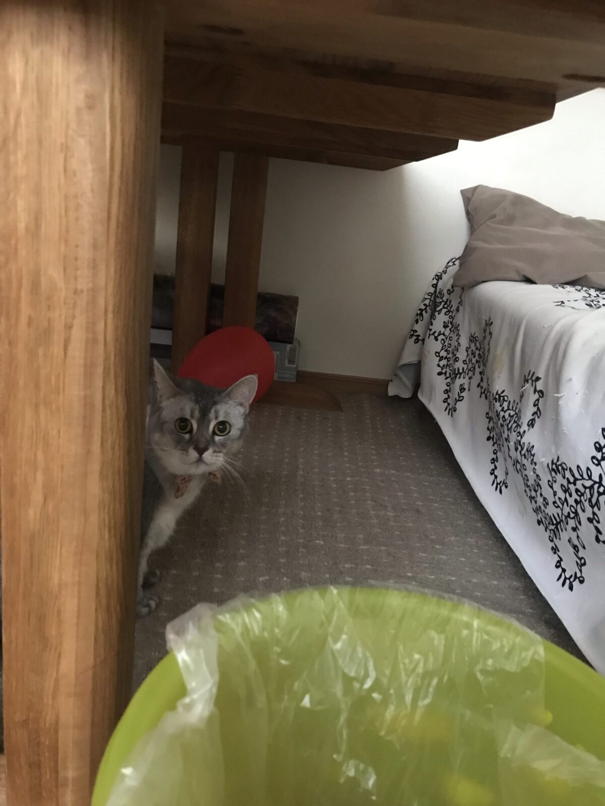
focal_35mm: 28
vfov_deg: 63.4
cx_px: 302
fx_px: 652
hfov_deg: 49.7
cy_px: 403
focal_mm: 3.99
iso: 80
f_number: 1.8
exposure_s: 1/5
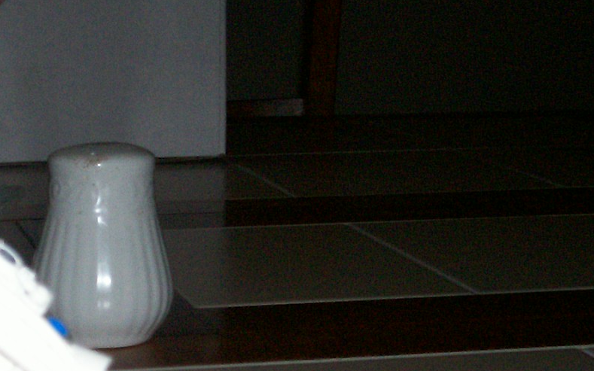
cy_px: 322
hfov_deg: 20.7
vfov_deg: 13.1
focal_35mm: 99
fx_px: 1603
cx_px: 95
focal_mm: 5.9
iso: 140
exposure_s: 1/64
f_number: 4.5
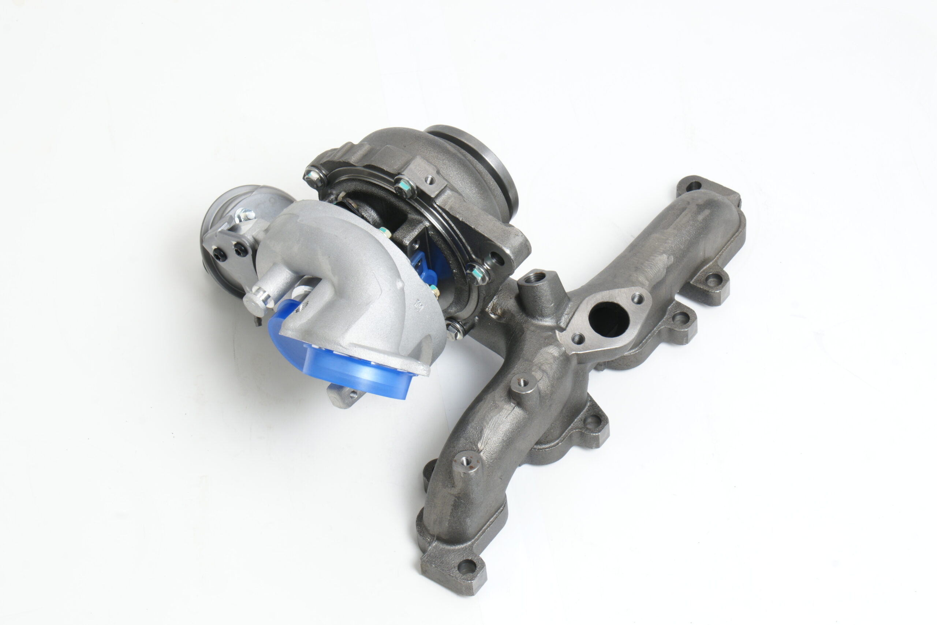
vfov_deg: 16.6
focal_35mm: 82
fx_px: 2147
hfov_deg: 24.6
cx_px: 468
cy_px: 312
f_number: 18
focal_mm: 55
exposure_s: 1/100
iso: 125
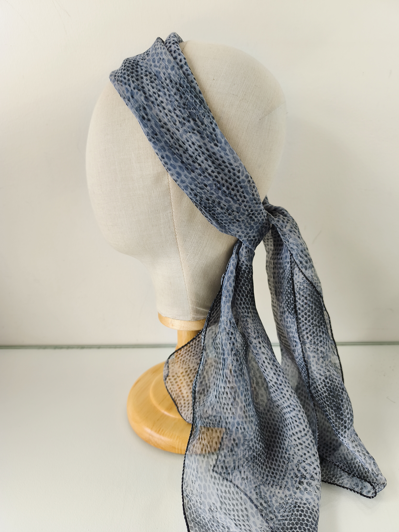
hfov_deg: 58.9
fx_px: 353
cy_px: 266
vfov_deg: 73.9
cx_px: 200
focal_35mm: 23
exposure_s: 1/20
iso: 50
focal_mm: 6.14
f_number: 1.65
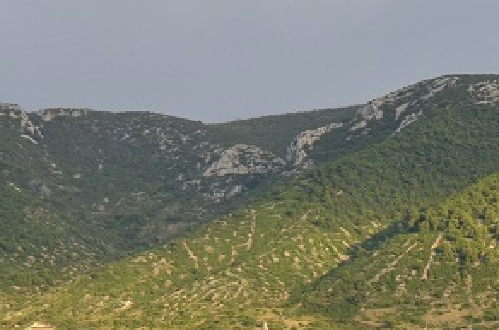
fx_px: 1700
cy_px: 447
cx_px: 327
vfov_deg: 10.8
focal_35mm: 123
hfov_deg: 16.7
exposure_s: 1/250
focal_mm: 24
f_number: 4
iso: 125
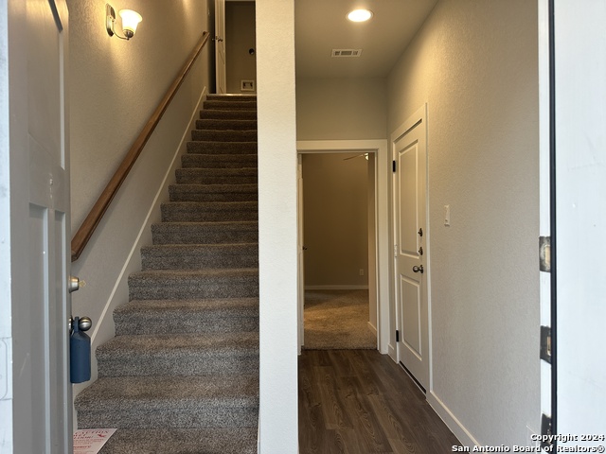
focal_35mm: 24
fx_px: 420
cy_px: 227
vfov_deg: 56.8
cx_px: 303
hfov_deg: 71.6
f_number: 1.78
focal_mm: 6.86
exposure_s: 1/120
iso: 200
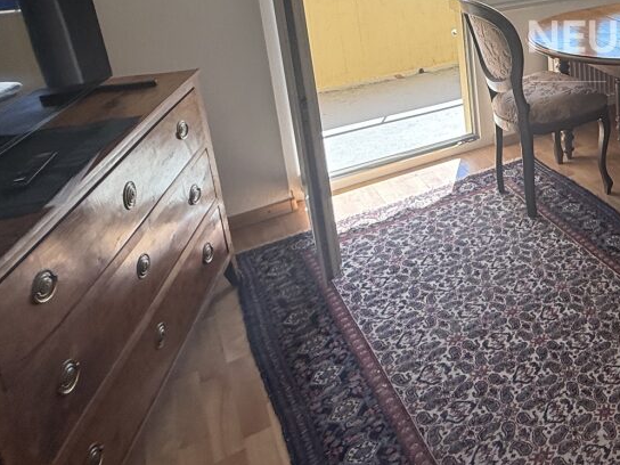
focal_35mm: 36
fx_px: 645
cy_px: 9
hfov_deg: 39.3
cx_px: 720
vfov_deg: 36.1
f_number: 2.2
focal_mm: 2.22
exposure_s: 1/213
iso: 64
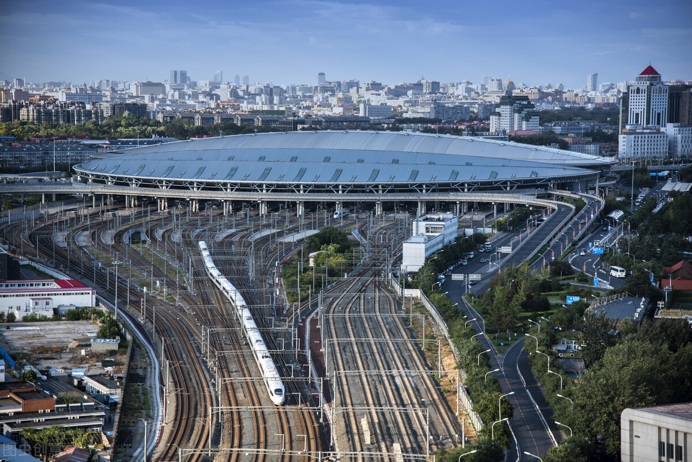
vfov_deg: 14.4
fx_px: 1827
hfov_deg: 21.5
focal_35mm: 95
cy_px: 231
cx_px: 346
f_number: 4.5
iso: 125
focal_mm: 95
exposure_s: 1/800
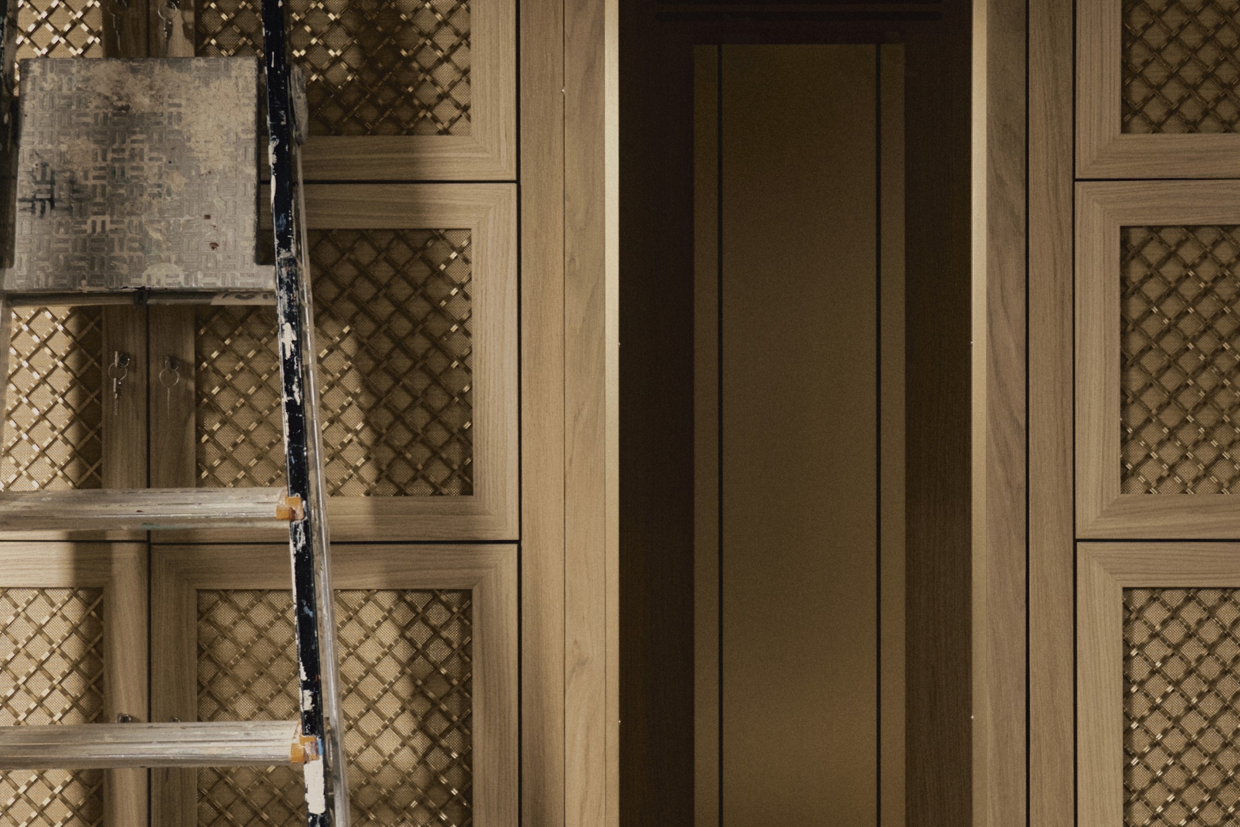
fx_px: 2618
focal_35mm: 76
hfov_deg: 26.5
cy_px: 612
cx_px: 799
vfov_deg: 17.9
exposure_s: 1/250
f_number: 4.5
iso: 800
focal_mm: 25
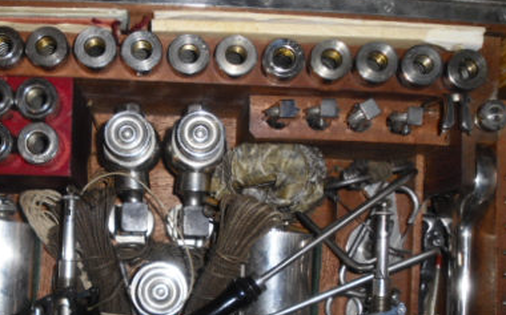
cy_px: 268
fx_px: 689
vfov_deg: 25.2
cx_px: 152
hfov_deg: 39.6
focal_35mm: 50
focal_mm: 4.65
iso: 100
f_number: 2.6
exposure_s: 1/60
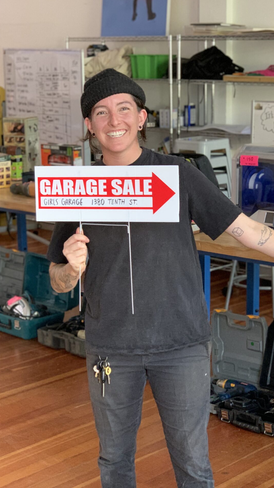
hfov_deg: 15.9
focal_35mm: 76
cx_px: 164
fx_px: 982
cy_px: 243
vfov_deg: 27.9
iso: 160
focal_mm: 6
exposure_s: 1/60
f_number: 2.4
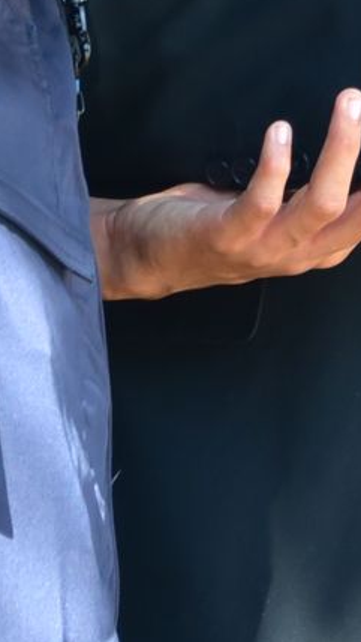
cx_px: 428
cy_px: -439
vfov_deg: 3.1
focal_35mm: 685
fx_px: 11648
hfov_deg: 1.8
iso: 400
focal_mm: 112
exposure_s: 1/160
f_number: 5.6
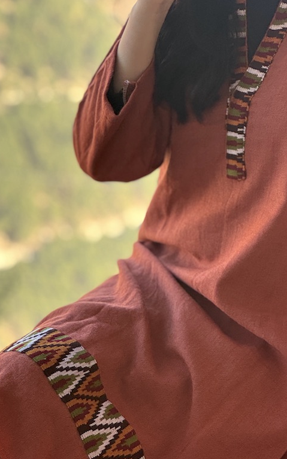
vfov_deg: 19.6
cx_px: 132
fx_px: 1327
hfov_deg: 12.3
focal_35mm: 106
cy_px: 259
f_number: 2.8
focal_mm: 9
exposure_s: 1/99
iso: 40
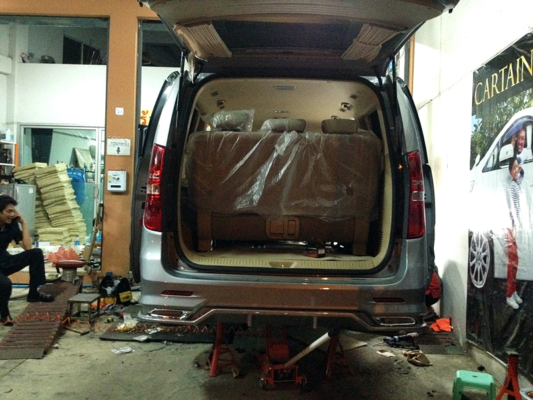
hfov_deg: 52.6
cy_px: 200
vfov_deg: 40.7
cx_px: 266
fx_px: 539
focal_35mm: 35
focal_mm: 4.28
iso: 500
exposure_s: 1/15
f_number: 2.4
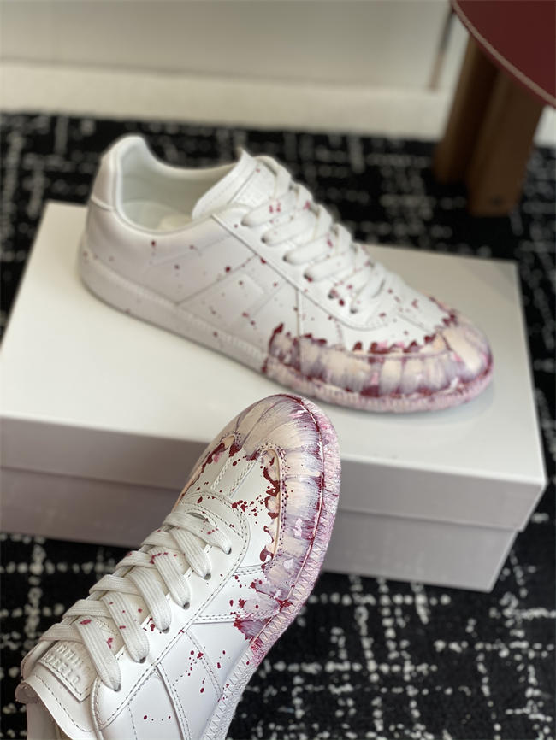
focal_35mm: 52
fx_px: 1113
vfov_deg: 36.8
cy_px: 370
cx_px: 278
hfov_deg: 28.0
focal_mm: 6
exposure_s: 1/122
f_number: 2
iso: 25
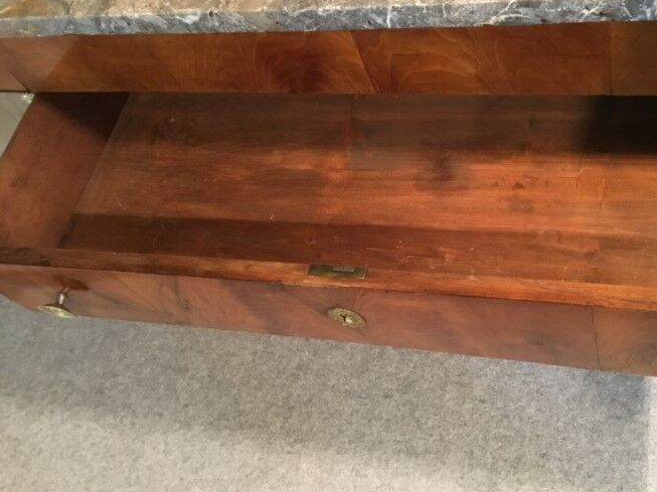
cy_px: 212
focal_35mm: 38
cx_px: 401
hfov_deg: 48.6
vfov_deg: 37.6
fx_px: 721
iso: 200
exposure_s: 1/20
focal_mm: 3.3
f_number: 2.4
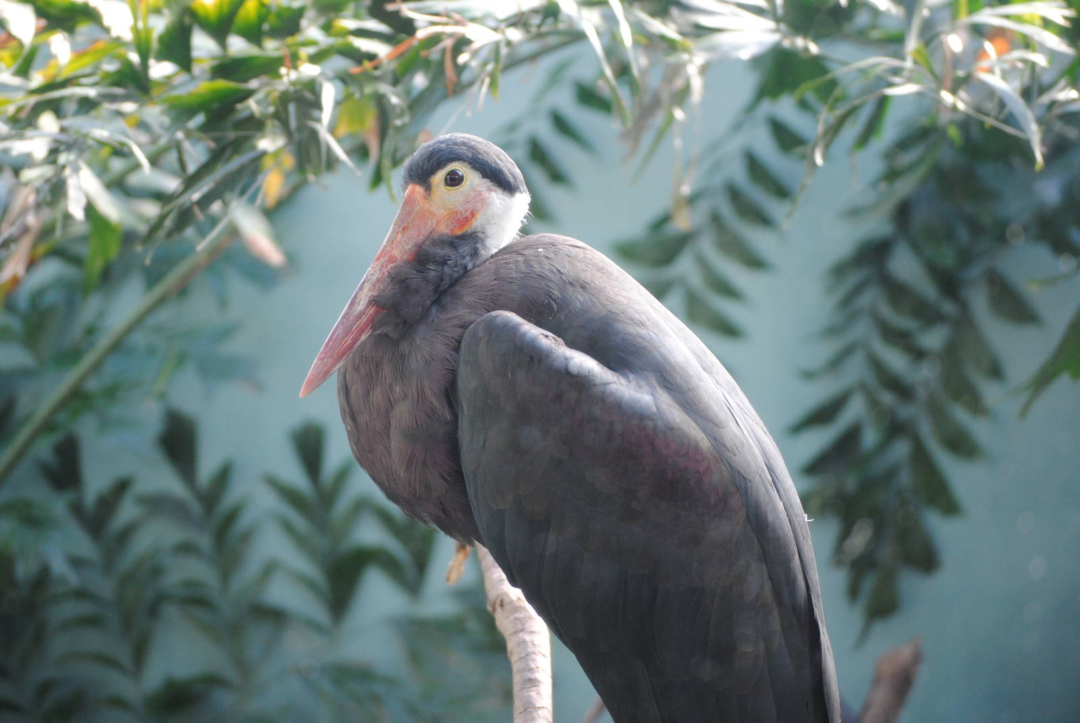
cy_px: 362
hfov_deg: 21.9
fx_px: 2793
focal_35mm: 93
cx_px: 540
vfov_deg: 14.7
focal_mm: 62
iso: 400
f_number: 4.2
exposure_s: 1/50
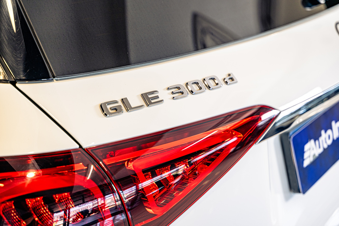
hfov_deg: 28.5
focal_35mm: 71
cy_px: 113
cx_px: 170
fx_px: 669
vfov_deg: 19.2
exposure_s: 1/125
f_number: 3.5
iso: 320
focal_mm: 71
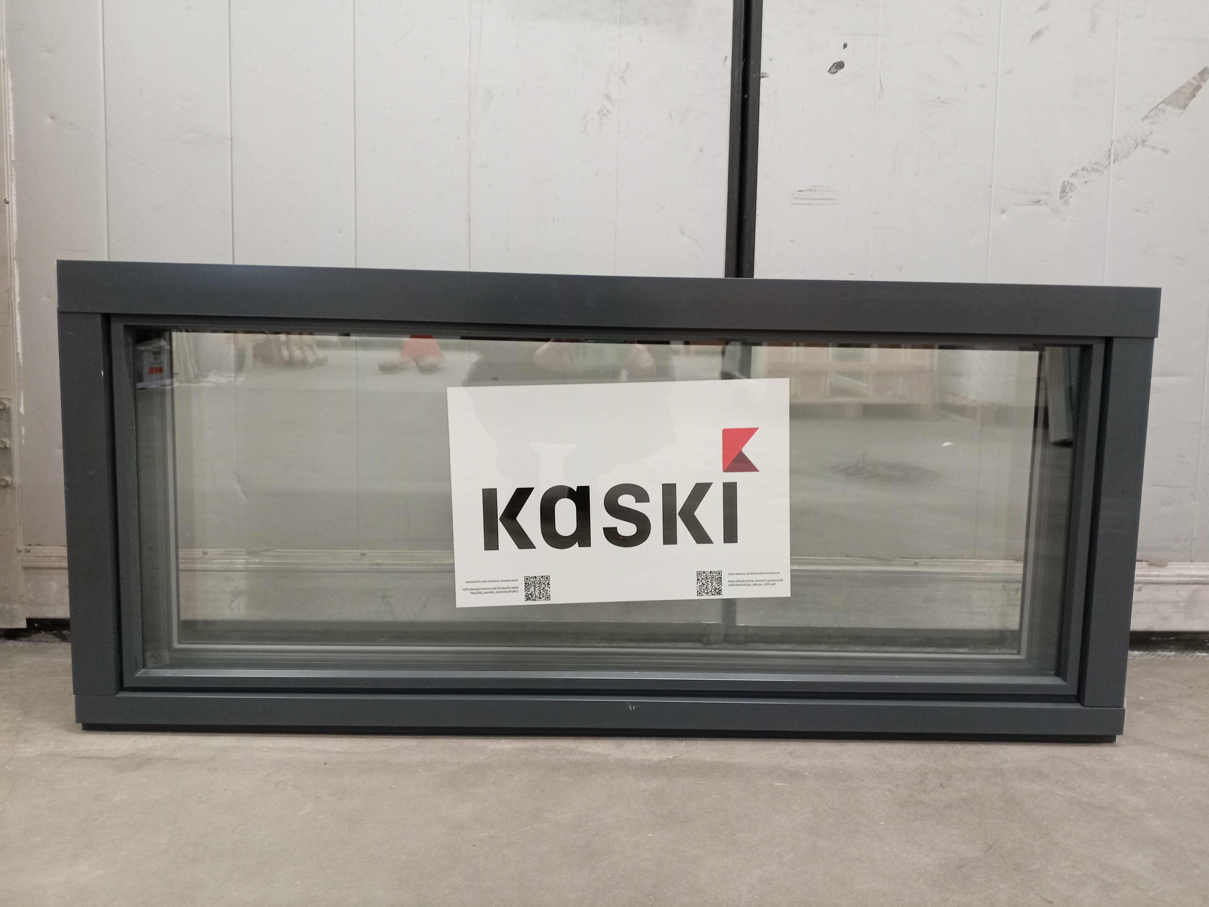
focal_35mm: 27
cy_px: 454
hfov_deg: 65.3
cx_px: 604
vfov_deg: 51.4
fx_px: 943
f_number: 1.8
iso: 1284
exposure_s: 1/20
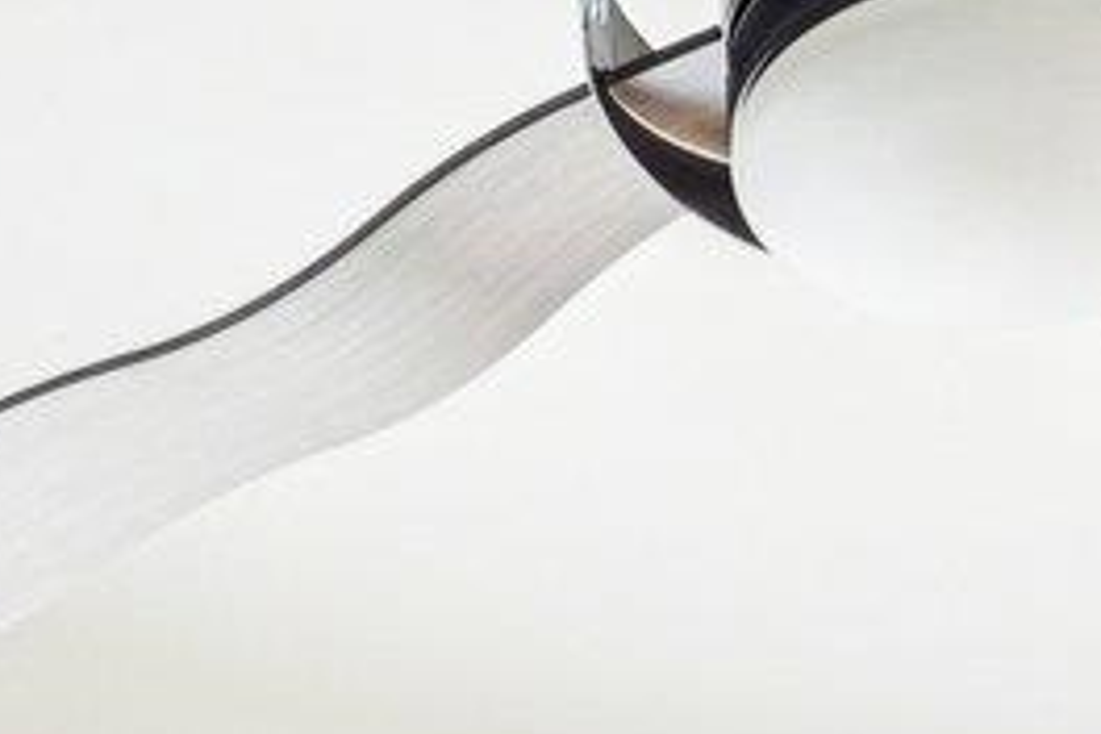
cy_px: 2838
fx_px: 3792
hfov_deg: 16.2
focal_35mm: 124
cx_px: 1068
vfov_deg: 7.8
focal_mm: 16
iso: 400
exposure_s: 1/15
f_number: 8
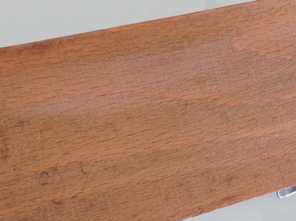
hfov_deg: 18.2
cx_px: 155
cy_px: 57
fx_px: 922
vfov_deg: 13.6
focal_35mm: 108
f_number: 2.4
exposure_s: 1/40
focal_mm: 4.28
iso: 50
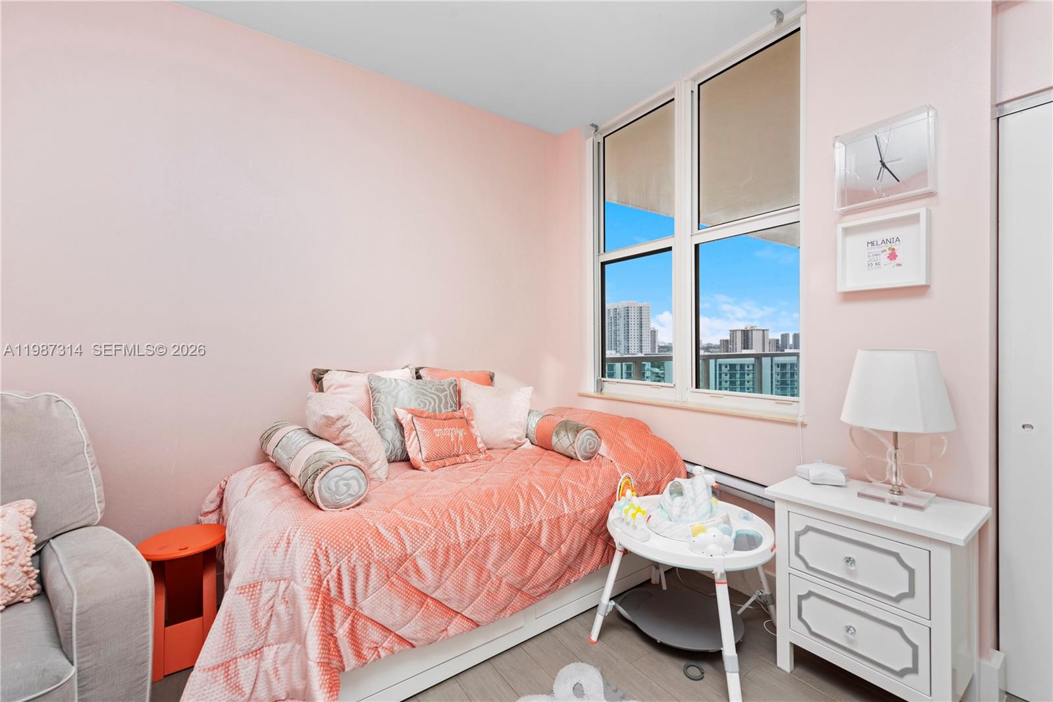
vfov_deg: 77.3
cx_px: 526
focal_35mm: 15
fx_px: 439
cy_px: 351
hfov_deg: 100.4
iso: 320
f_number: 8
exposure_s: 1/100
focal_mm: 15
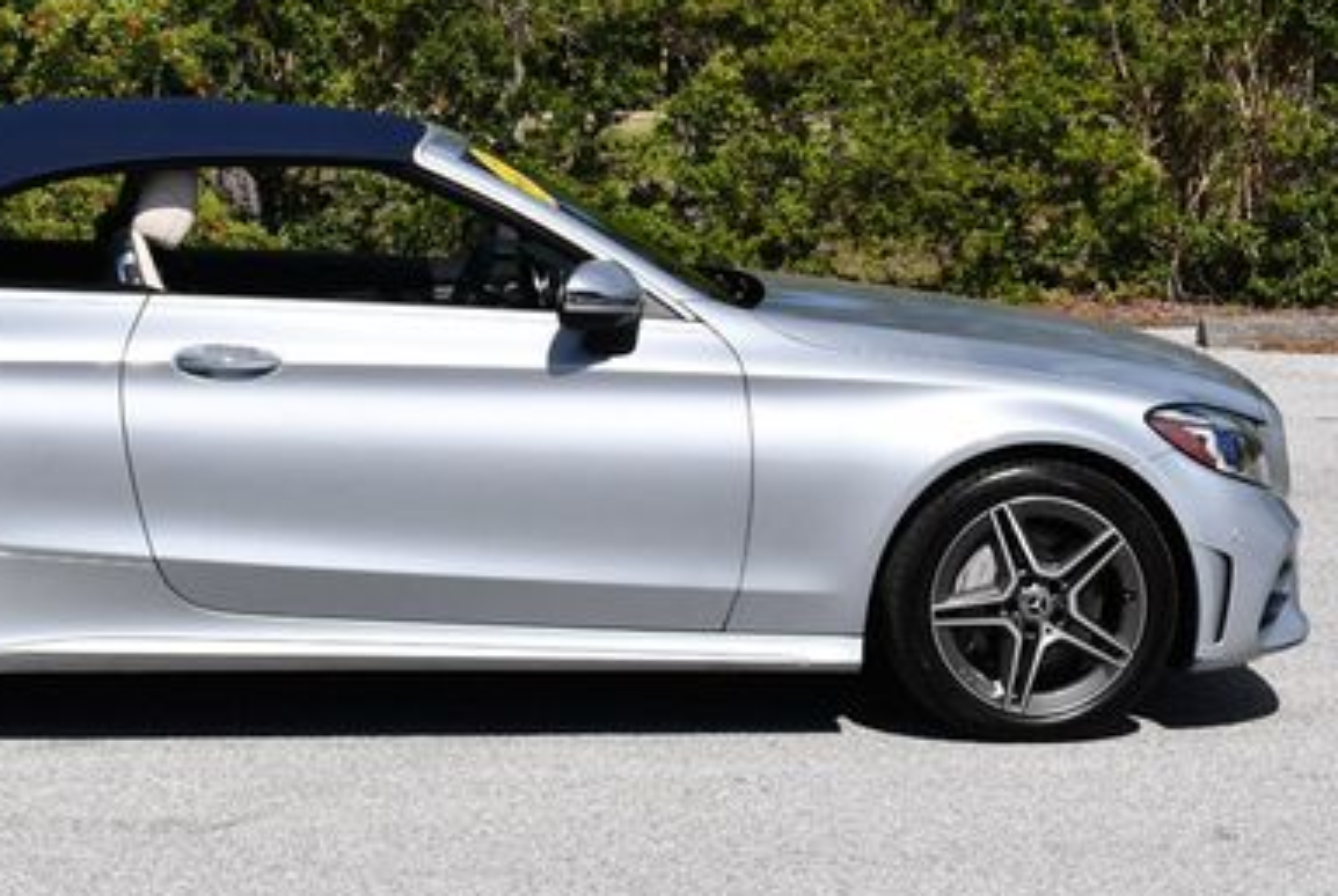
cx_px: 337
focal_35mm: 113
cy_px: 188
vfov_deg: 12.1
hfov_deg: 18.0
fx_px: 4206
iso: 100
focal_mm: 34
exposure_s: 1/400
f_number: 9
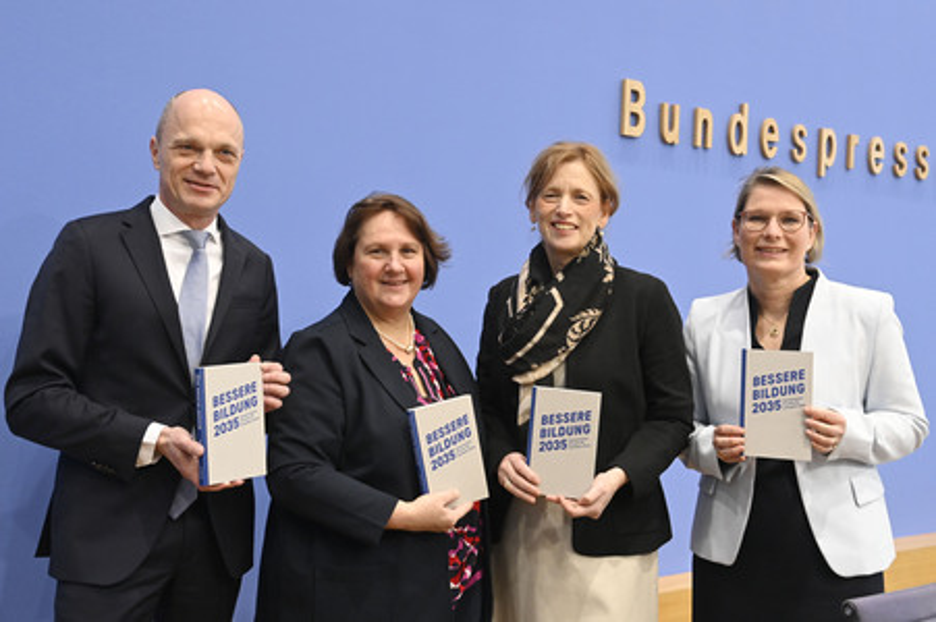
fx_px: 1143
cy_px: 311
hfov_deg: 44.5
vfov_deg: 30.5
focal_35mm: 44
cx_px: 468
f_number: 5.6
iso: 5000
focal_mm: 44
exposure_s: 1/320
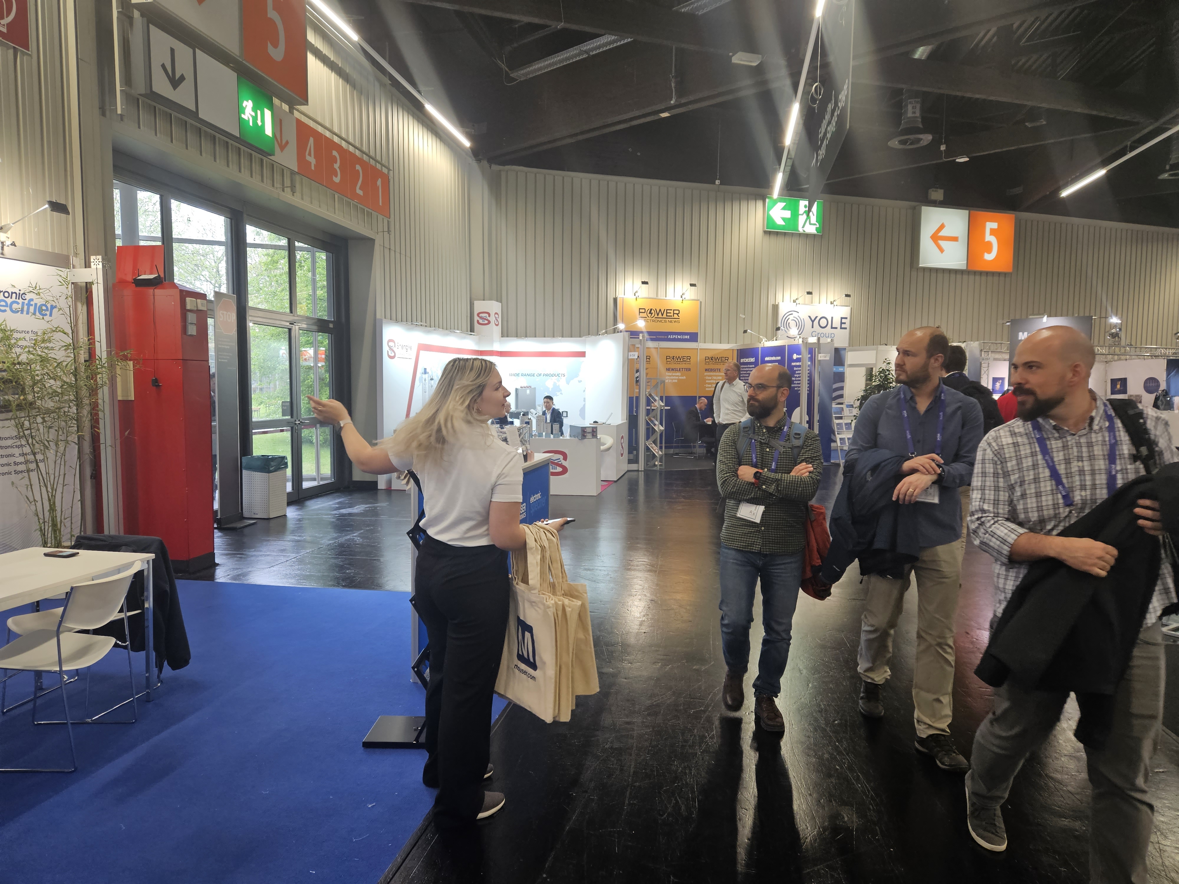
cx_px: 590
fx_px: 783
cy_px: 442
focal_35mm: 23
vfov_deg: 58.9
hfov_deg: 73.9
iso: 125
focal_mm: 5.4
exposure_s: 1/100
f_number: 1.8
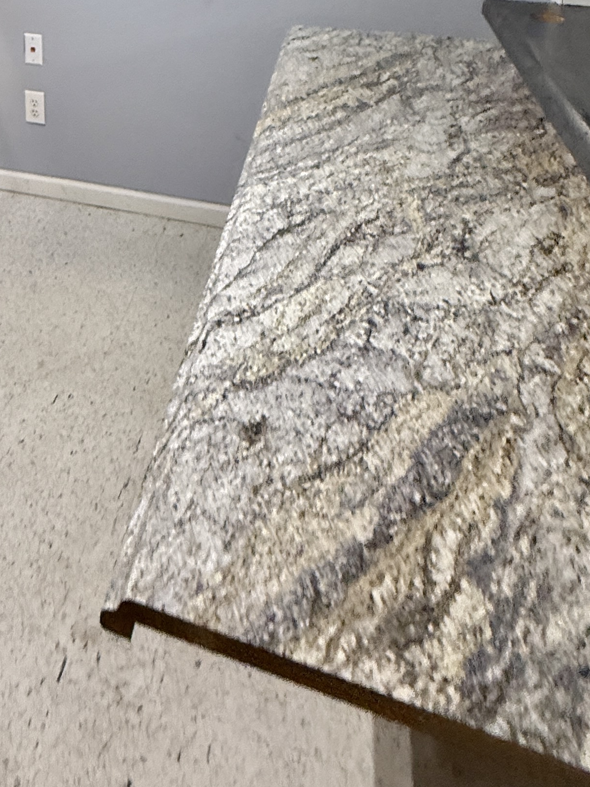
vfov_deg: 42.6
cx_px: 40
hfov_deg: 37.6
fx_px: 795
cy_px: -58
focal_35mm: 35
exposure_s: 1/120
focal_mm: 2.22
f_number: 2.2
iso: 250
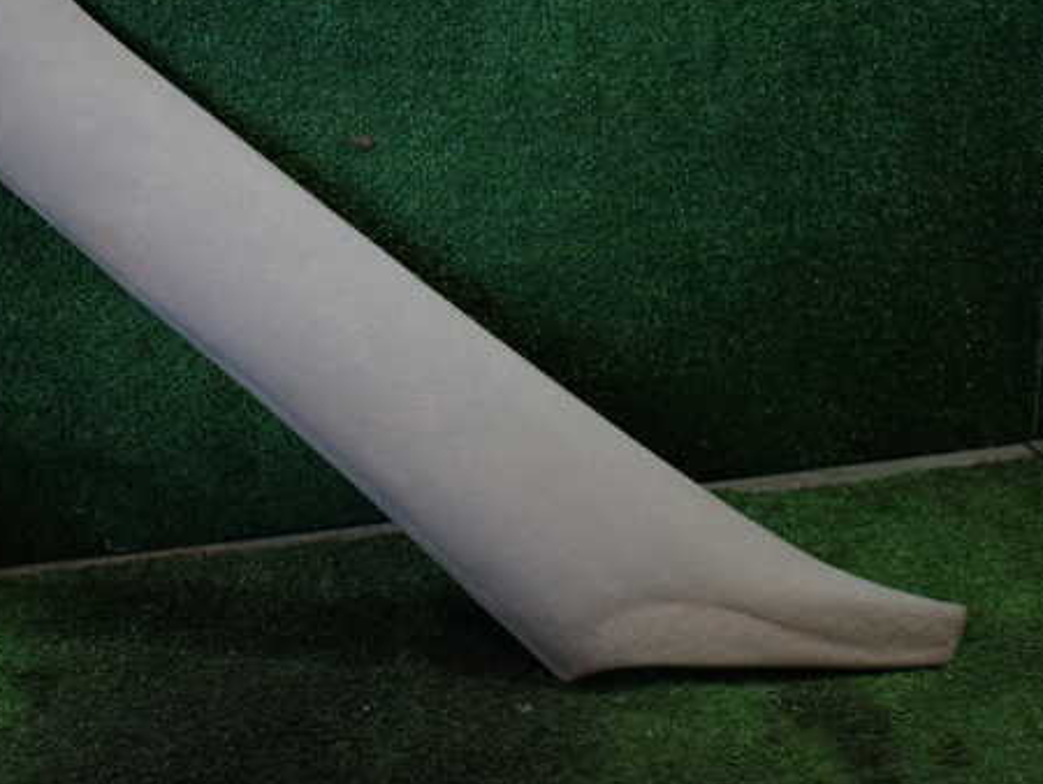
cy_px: 322
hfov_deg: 46.2
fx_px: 1206
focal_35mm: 40
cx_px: 364
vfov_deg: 35.9
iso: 250
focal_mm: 5.4
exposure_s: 1/125
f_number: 2.3
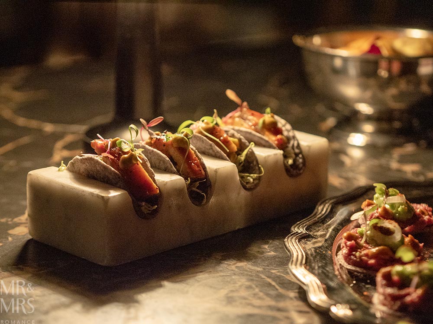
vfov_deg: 16.4
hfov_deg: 21.8
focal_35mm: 90
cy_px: 162
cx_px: 216
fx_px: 1126
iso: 1600
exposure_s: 1/20
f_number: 2.8
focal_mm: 45
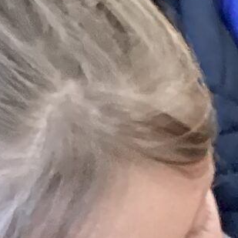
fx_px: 1766
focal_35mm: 227
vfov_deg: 7.0
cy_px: 679
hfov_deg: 6.9
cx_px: 732
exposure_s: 1/50
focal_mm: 3.3
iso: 160
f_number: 2.4
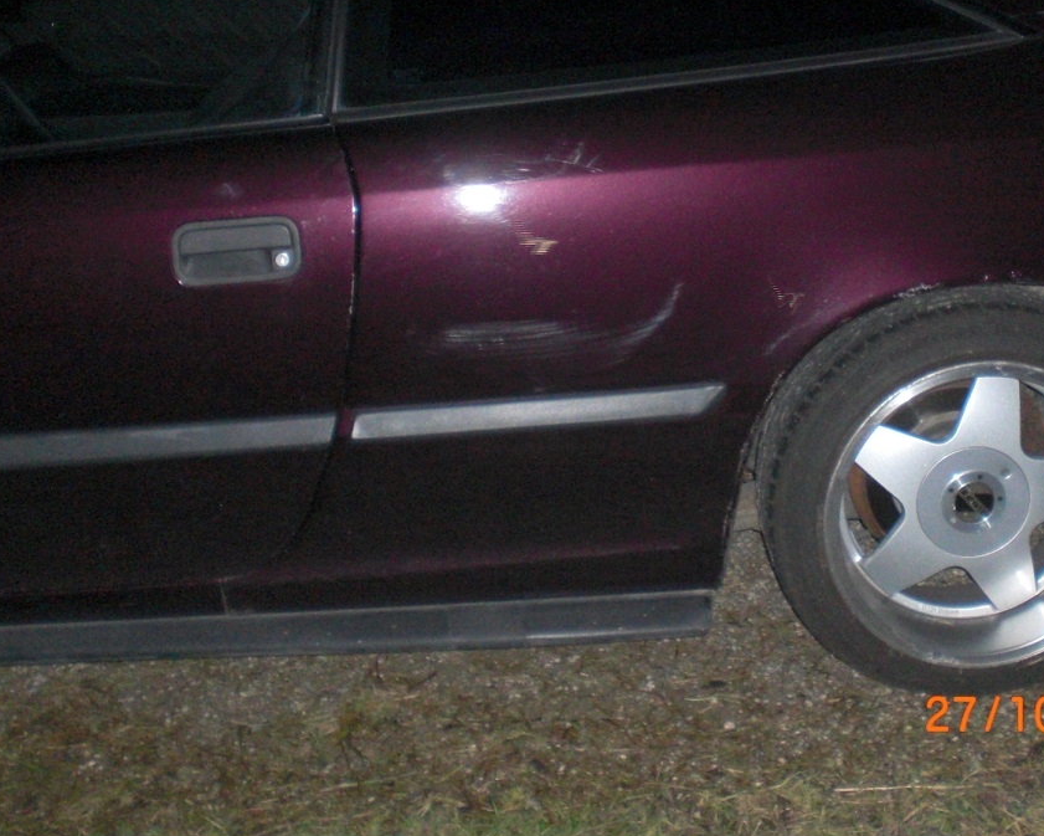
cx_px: 688
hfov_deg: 30.7
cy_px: 203
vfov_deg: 24.7
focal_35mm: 61
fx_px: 1885
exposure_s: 1/60
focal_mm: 6.3
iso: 200
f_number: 3.1
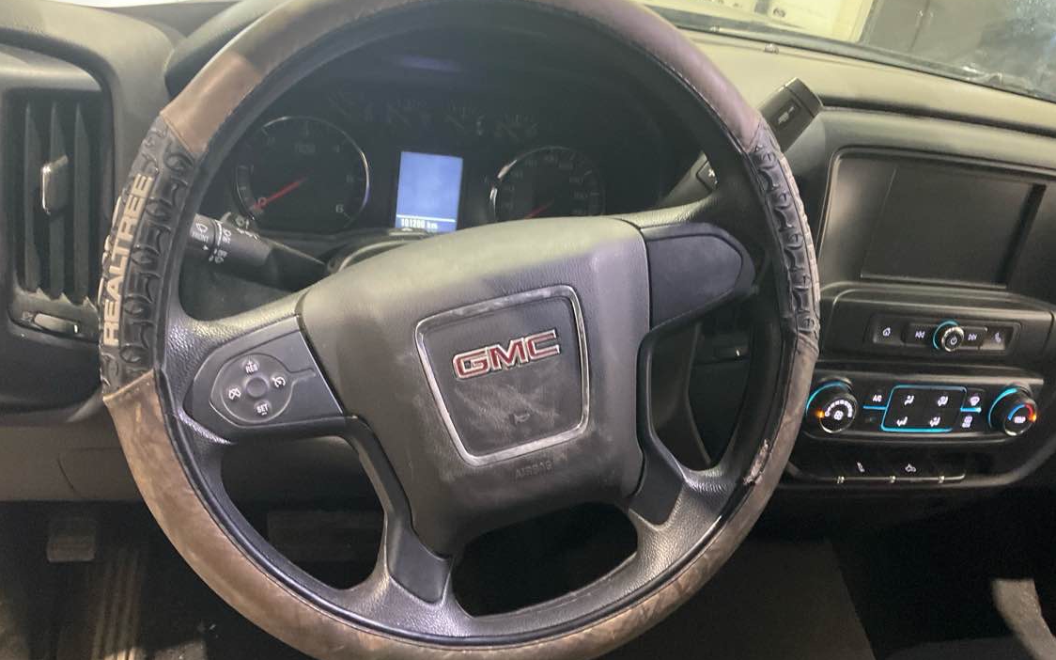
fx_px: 892
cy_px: 311
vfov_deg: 40.6
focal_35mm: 31
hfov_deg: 61.2
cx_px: 530
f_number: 1.8
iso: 400
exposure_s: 1/30
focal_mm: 3
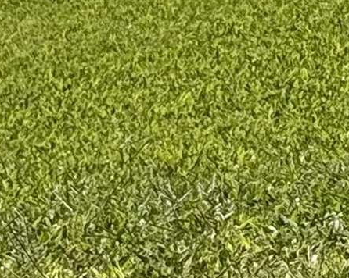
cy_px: -581
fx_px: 3333
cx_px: 771
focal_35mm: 323
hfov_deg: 5.8
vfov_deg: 4.6
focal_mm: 6.76
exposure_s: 1/15385
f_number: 1.78
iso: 64
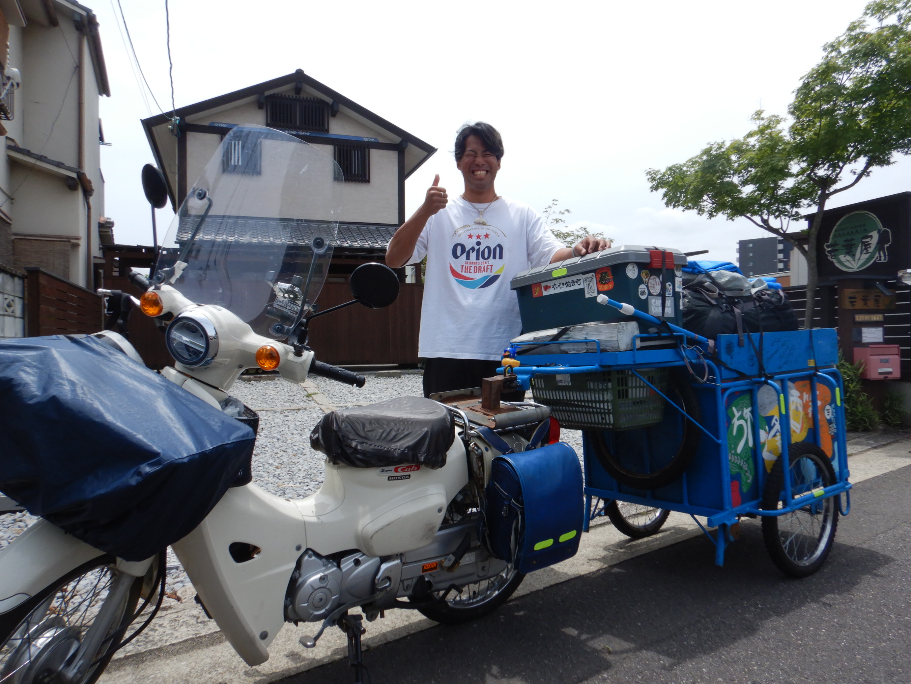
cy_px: 342
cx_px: 456
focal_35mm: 24
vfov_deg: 56.8
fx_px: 632
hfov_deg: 71.6
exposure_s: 1/1000
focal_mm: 4.3
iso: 125
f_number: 4.1
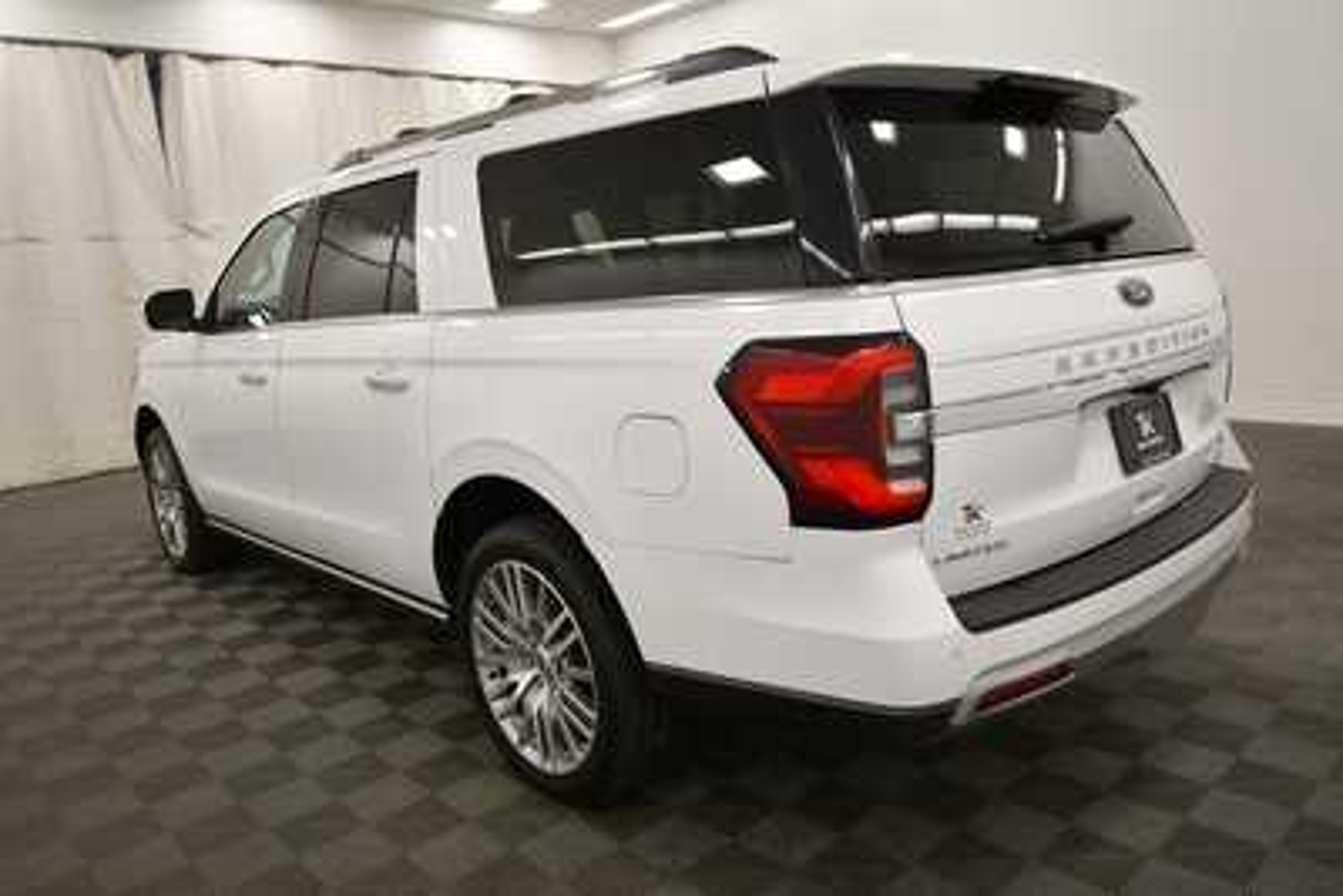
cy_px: 448
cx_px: 672
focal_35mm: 25
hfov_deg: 71.5
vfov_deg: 51.3
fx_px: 933
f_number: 5.3
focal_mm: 17
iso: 800
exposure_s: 1/250
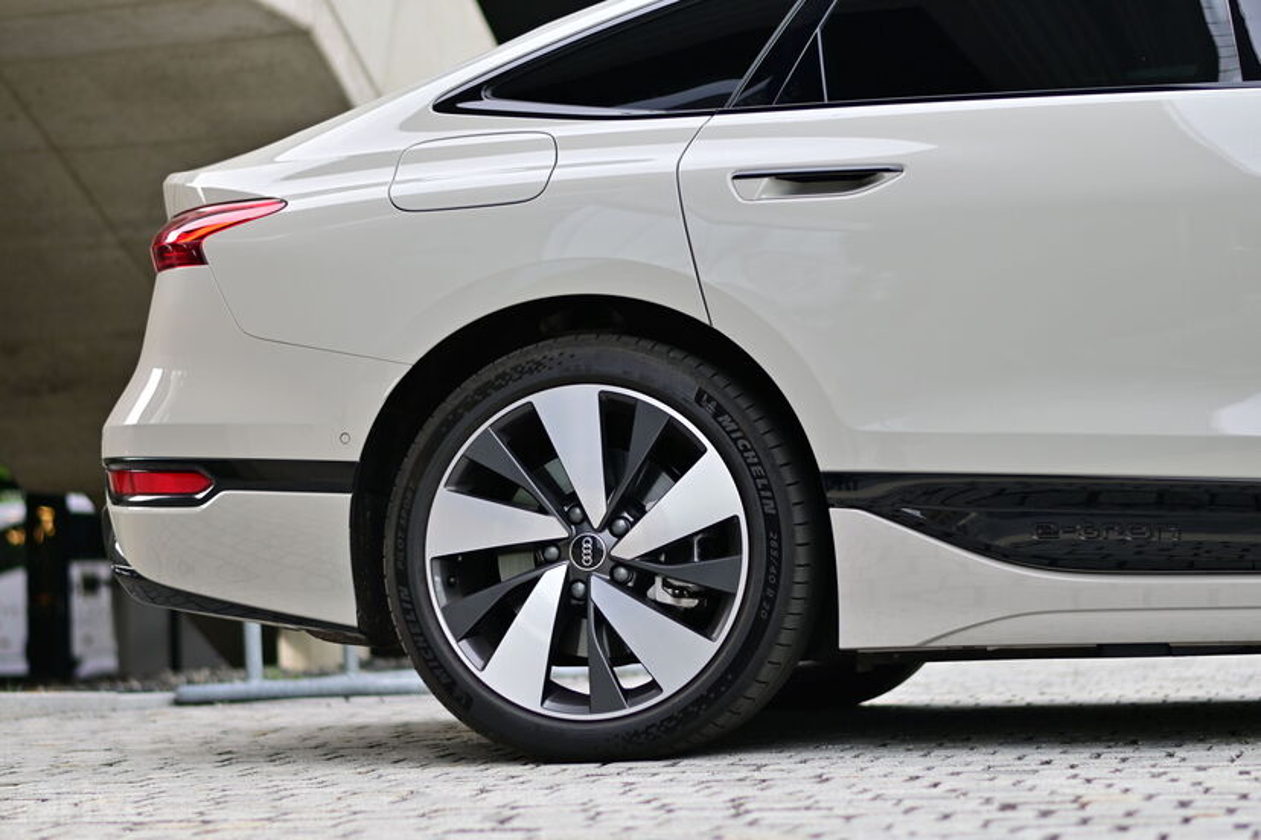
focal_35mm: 75
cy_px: 420
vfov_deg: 18.2
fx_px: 2627
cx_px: 630
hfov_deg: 27.0
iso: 100
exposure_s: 1/1250
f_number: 2
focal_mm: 50
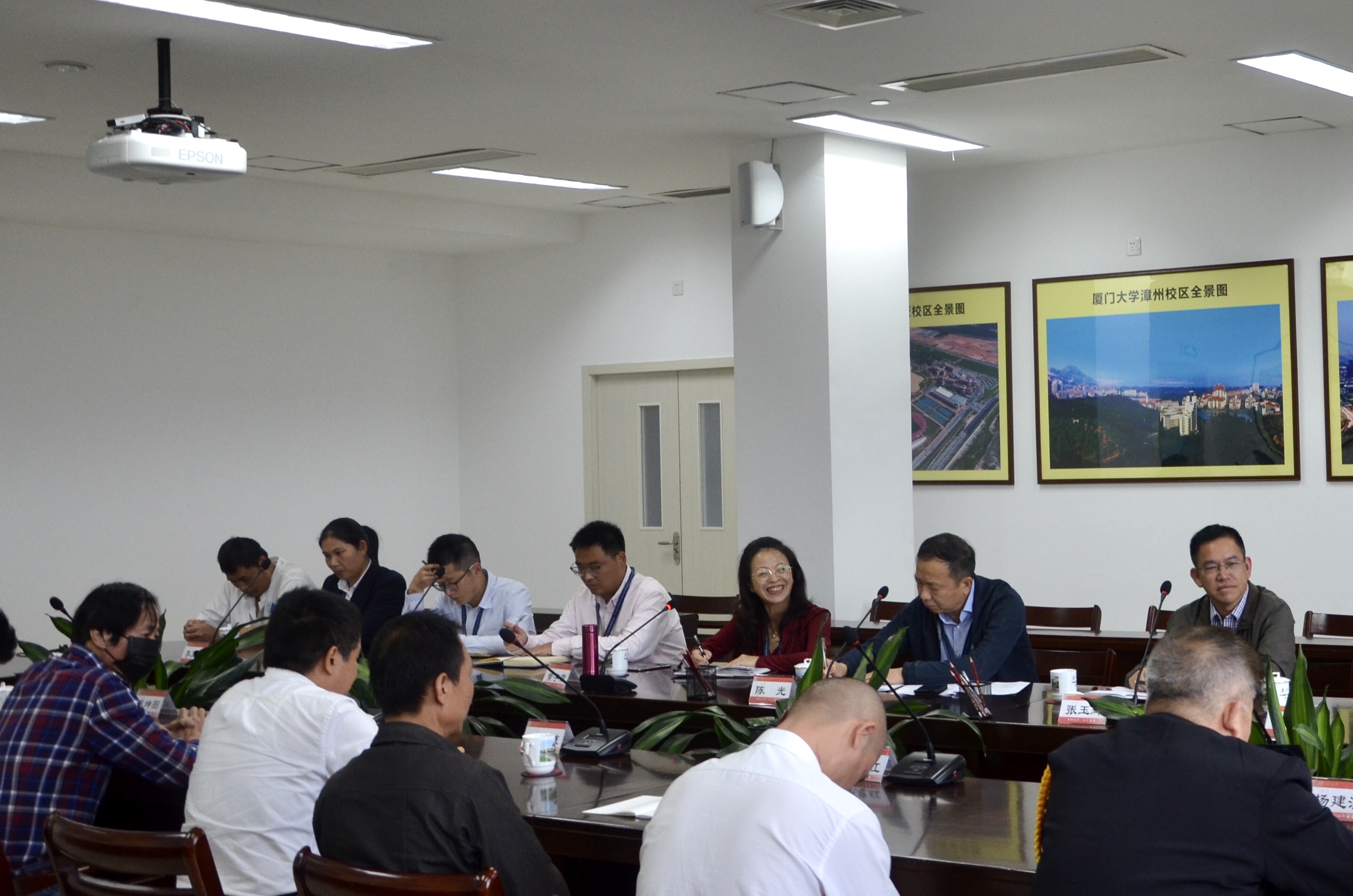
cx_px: 1093
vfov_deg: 25.0
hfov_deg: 35.8
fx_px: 2020
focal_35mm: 54
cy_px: 383
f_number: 4.5
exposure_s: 1/80
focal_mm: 21
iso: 400
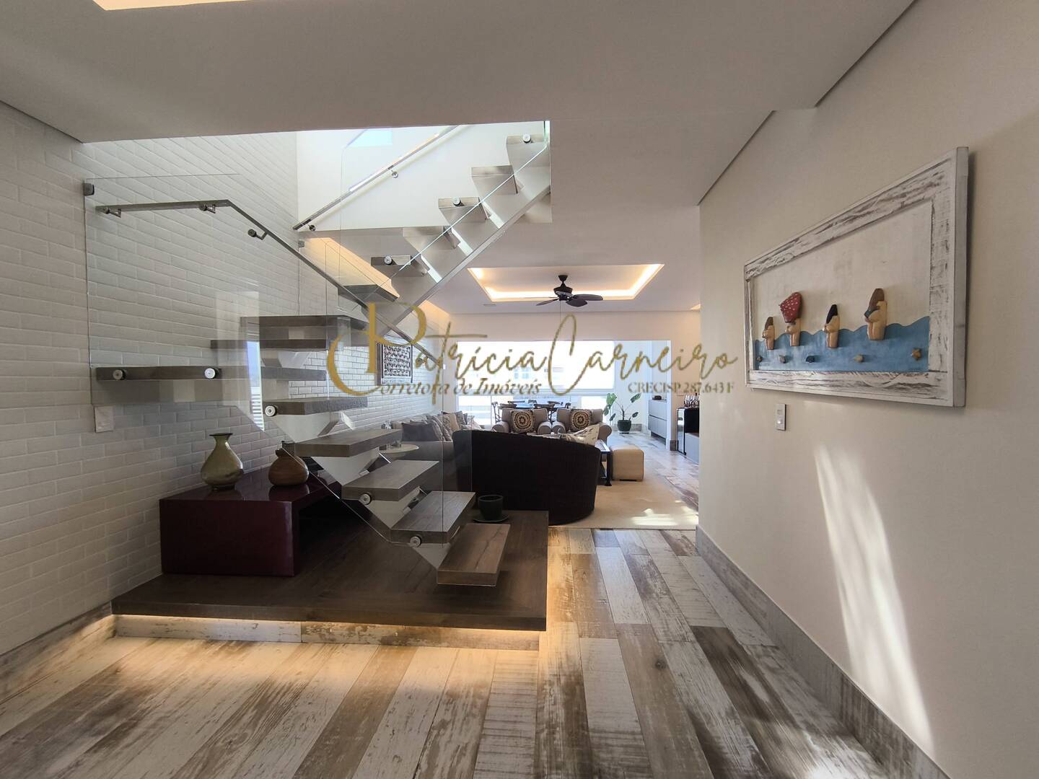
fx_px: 480
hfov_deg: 94.5
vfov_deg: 78.1
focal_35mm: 16
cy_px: 390
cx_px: 520
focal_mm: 1.65
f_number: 2.2
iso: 64
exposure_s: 1/60
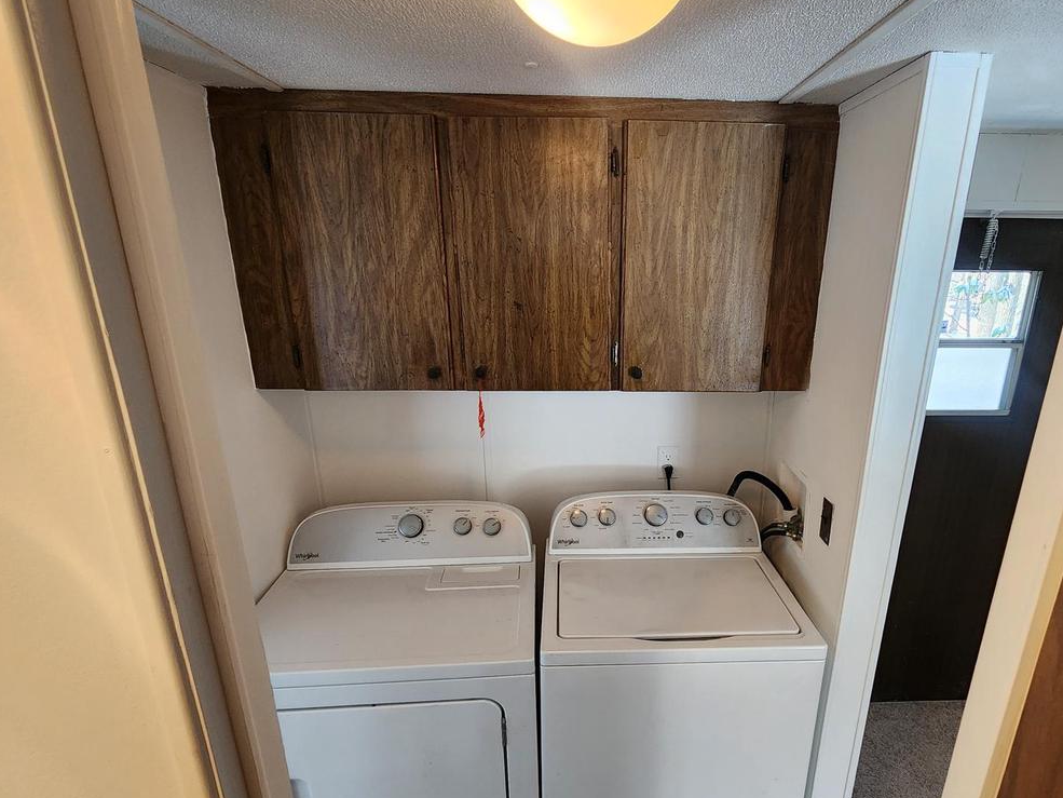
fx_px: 584
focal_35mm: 19
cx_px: 598
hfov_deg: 84.3
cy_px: 471
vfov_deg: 68.1
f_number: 2.2
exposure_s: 1/60
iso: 200
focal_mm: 2.2
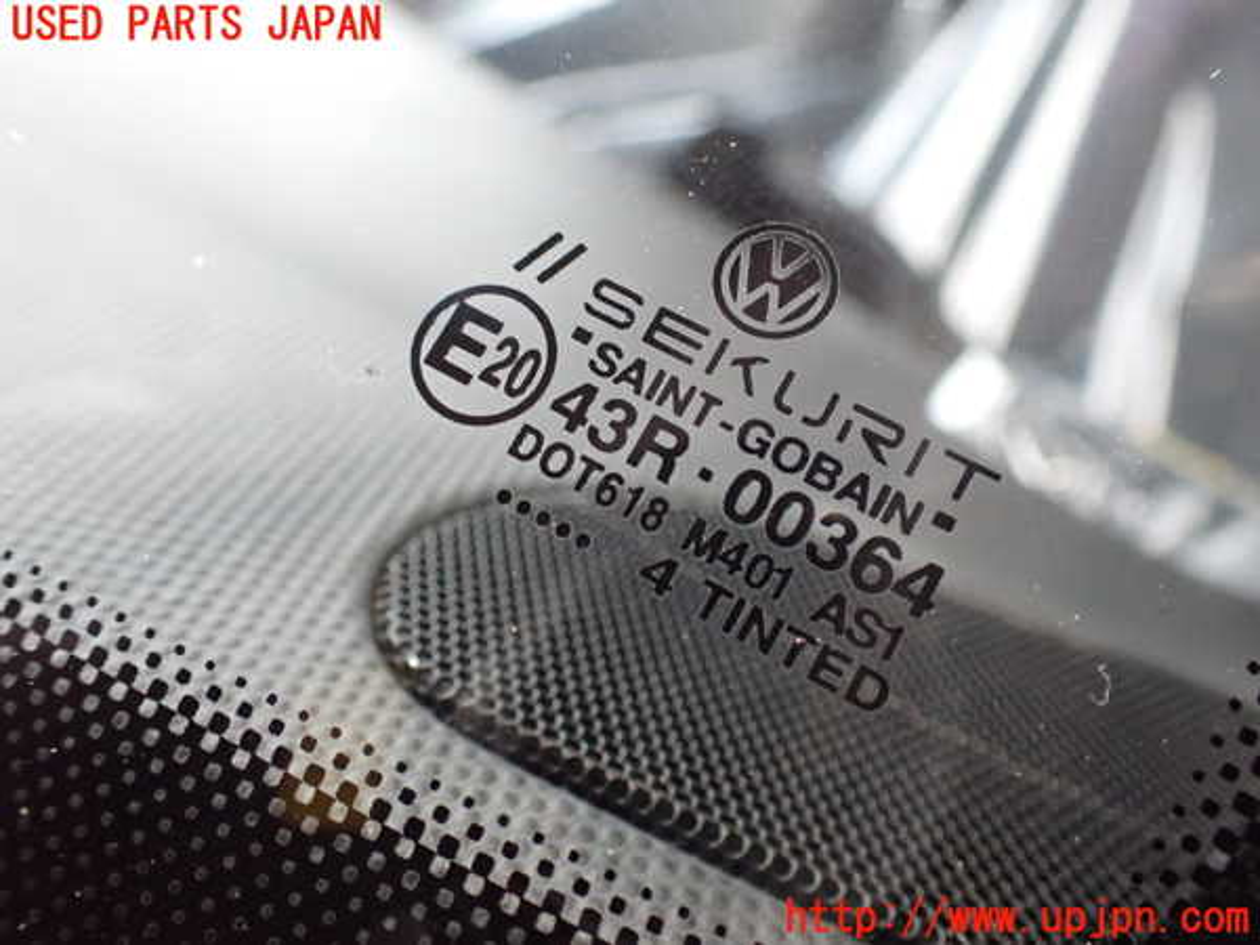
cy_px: 472
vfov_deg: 46.8
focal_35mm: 30
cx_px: 630
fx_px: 1092
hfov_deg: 60.0
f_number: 2.3
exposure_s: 1/80
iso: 800
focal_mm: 5.4
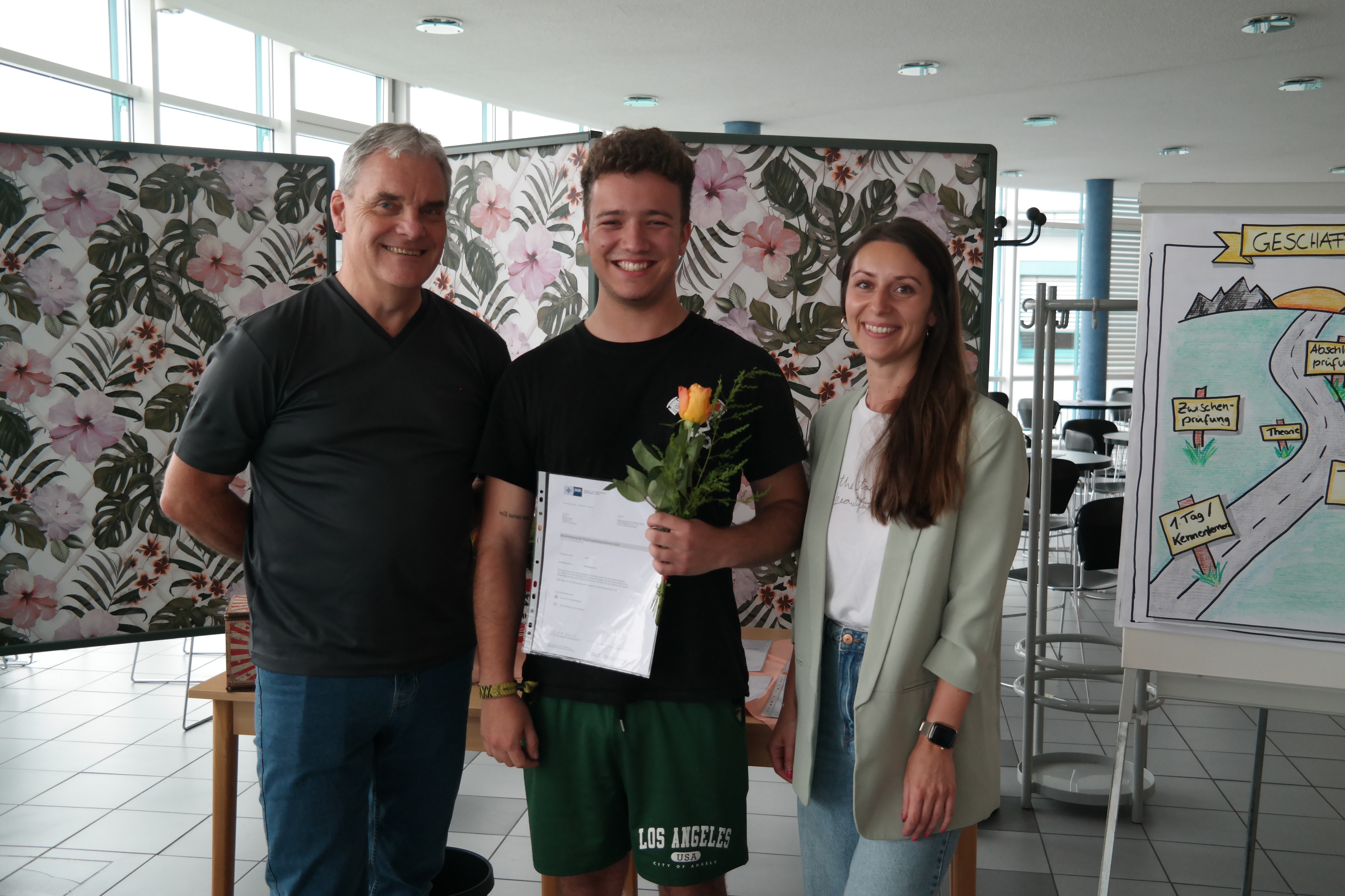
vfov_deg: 36.9
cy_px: 448
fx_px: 1345
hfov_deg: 53.1
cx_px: 672
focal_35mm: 36
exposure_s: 1/50
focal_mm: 24
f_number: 4
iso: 800
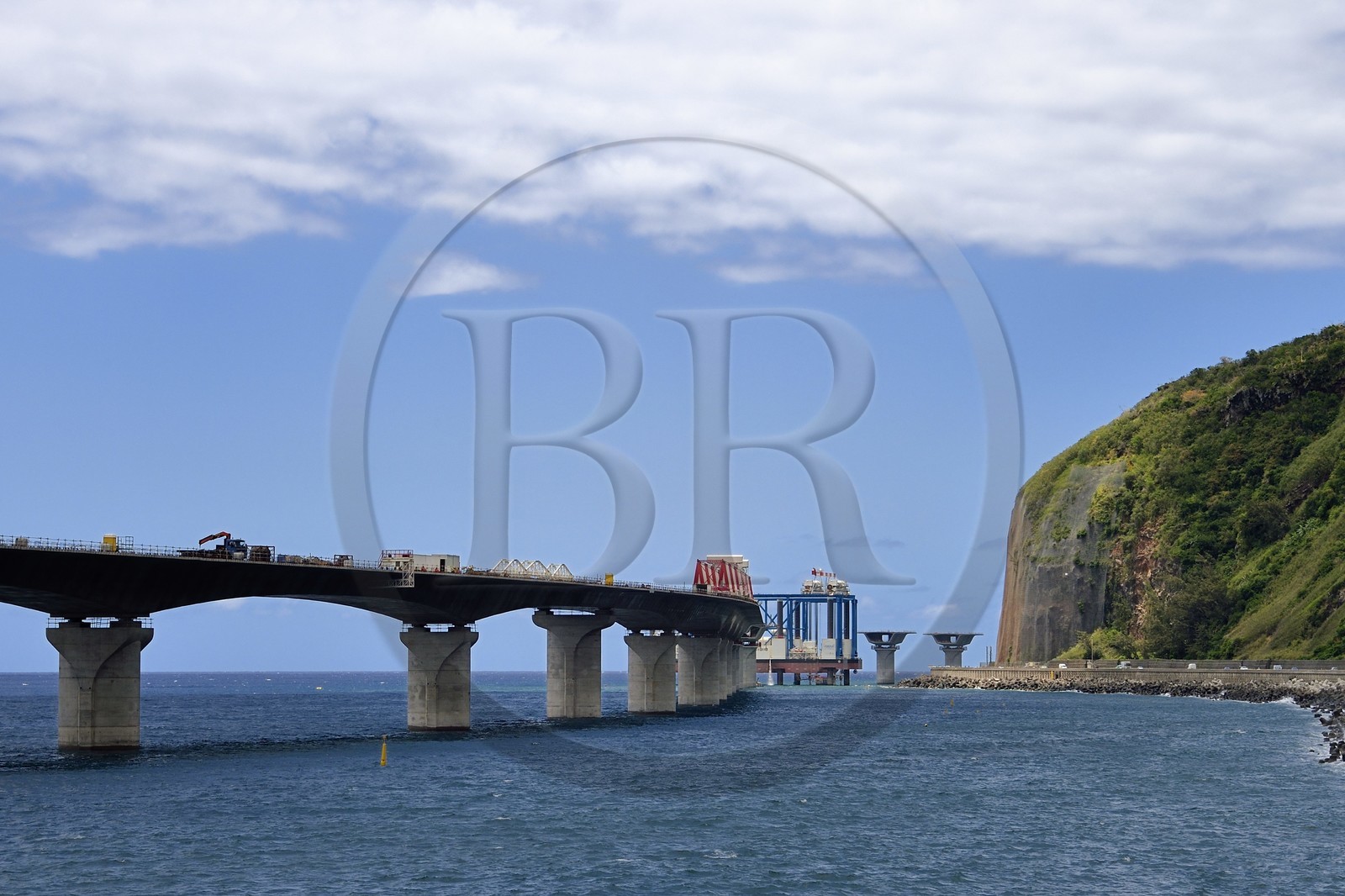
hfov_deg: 28.8
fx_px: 2615
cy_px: 448
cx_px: 672
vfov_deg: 19.4
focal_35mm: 70
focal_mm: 70
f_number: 14
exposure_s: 1/800
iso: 400
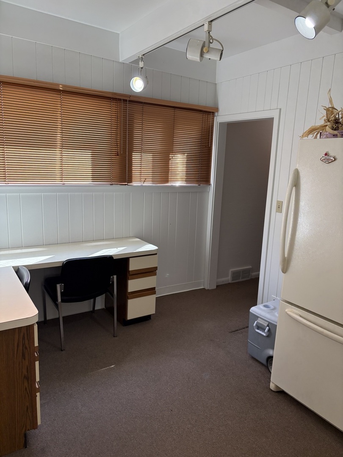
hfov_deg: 53.1
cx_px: 172
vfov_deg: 67.3
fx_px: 344
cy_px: 228
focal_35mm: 26
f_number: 1.6
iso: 125
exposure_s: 1/145
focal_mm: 5.96
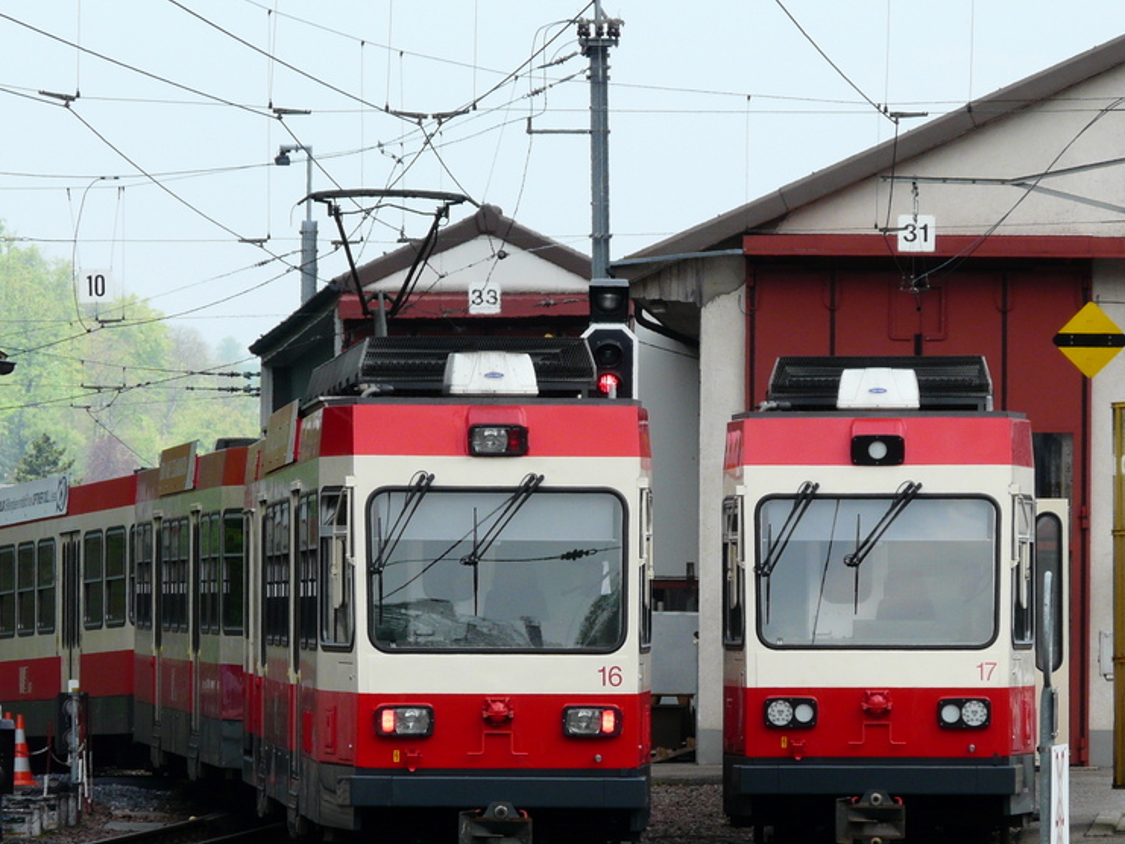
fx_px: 9036
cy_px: 495
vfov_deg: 5.3
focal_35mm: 278
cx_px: 597
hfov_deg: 7.1
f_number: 5
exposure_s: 1/250
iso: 100
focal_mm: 33.8
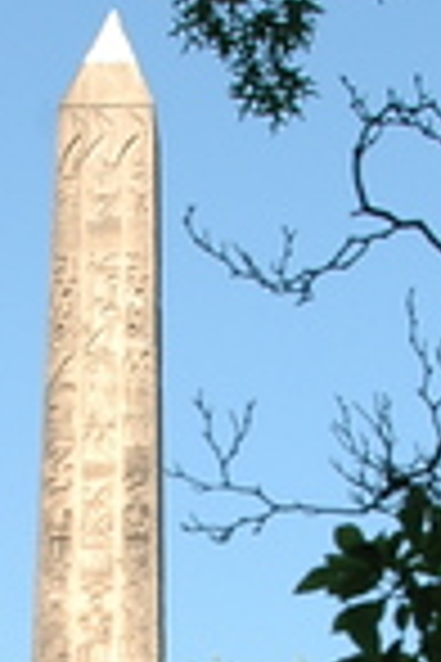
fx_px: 2977
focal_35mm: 162
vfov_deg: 12.5
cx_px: 94
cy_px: 673
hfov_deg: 8.5
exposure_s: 1/250
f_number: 8
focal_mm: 24
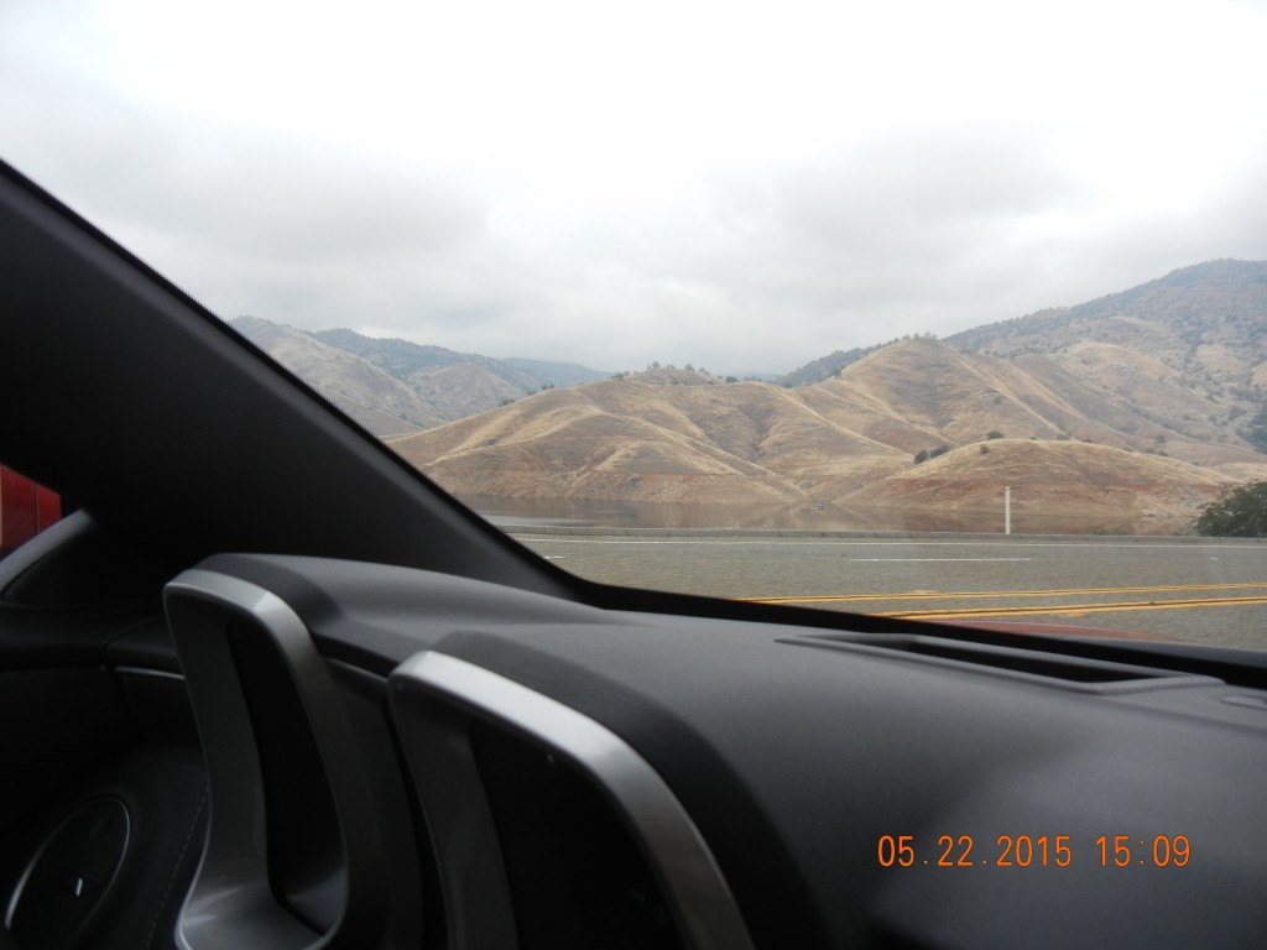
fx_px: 1098
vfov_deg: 46.8
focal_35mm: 30
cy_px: 475
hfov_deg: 60.0
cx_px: 634
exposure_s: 1/497
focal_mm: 5.4
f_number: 3.5
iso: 160
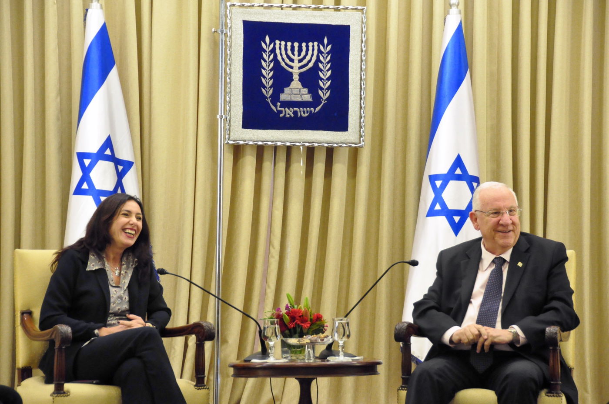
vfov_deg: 12.1
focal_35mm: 112
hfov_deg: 18.2
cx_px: 304
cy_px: 202
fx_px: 1900
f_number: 6.3
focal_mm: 75
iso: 3200
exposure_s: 1/160
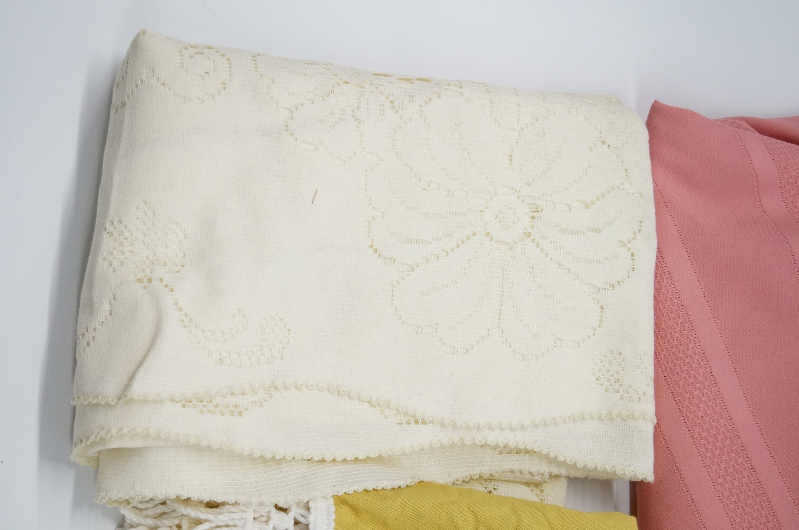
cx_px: 400
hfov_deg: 33.4
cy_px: 265
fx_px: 1330
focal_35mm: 60
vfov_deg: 22.5
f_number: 5
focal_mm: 40
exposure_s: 1/80
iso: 1600
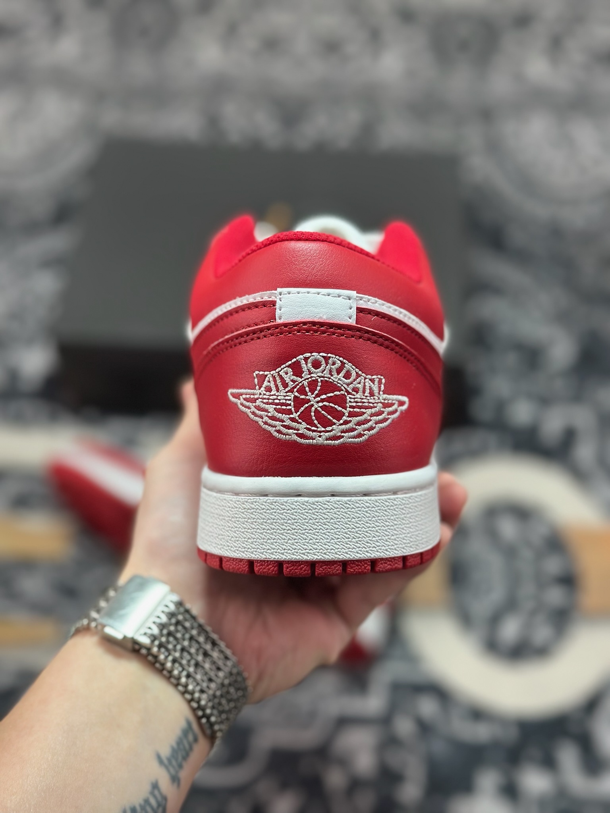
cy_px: 406
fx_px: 1128
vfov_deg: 39.7
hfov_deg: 30.3
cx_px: 305
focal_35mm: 48
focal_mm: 6.86
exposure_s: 1/478
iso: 80
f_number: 1.78
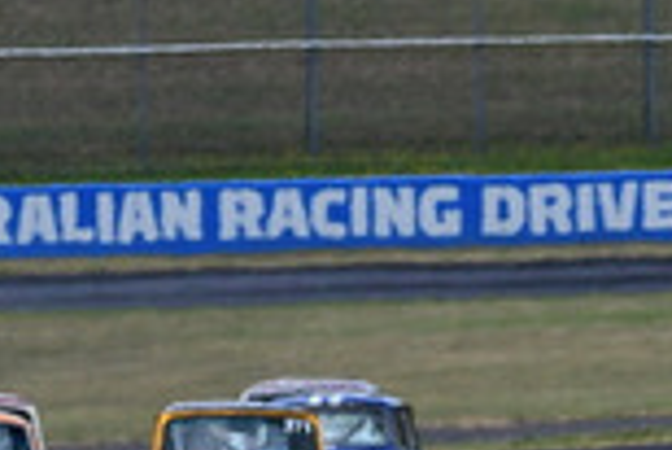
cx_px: 87
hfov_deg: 0.8
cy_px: 533
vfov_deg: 0.6
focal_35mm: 2500
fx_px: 46710
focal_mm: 320
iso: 640
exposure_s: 1/640
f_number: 13
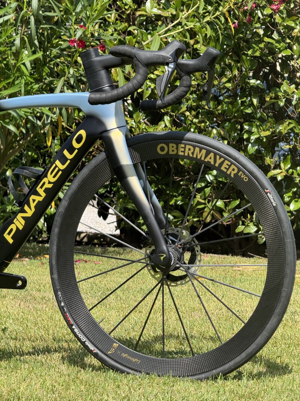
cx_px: 150
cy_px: 200
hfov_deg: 12.3
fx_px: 1387
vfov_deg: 16.4
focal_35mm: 120
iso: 50
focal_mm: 15.66
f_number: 2.8
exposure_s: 1/714
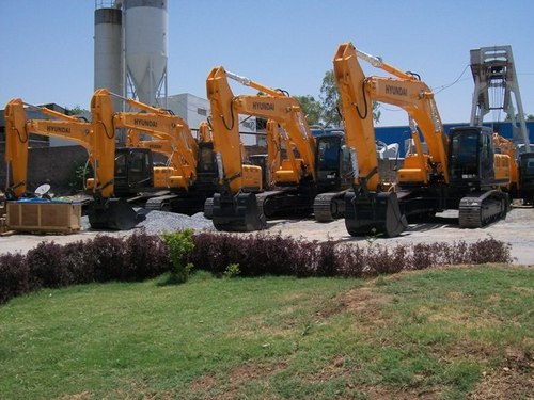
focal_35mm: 36
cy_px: 200
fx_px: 555
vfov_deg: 39.7
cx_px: 267
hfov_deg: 51.4
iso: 80
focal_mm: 6
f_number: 4.8
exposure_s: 1/800
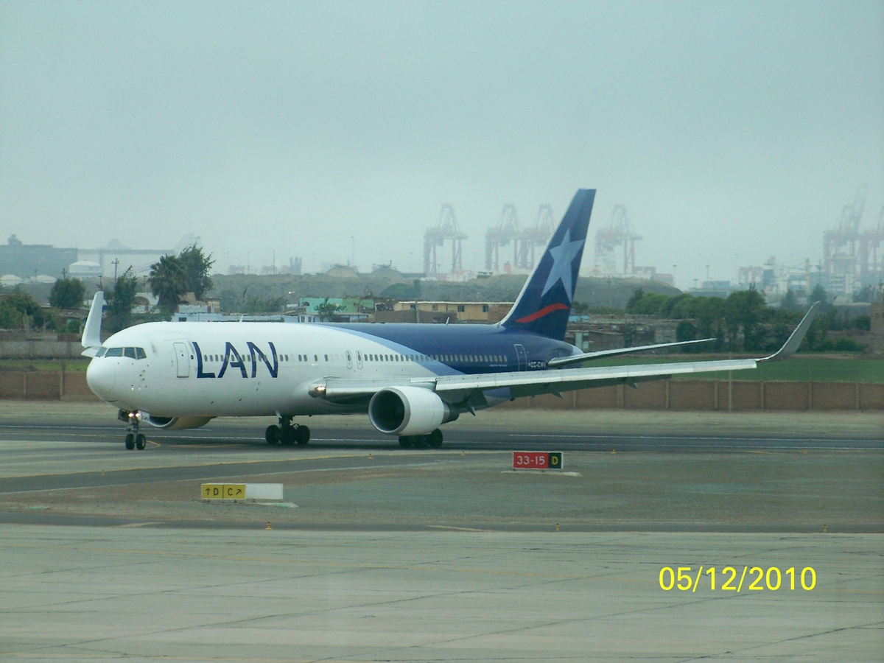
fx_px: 7278
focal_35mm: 285
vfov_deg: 5.2
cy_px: 332
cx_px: 442
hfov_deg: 7.0
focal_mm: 47.4
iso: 80
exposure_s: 1/640
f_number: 4
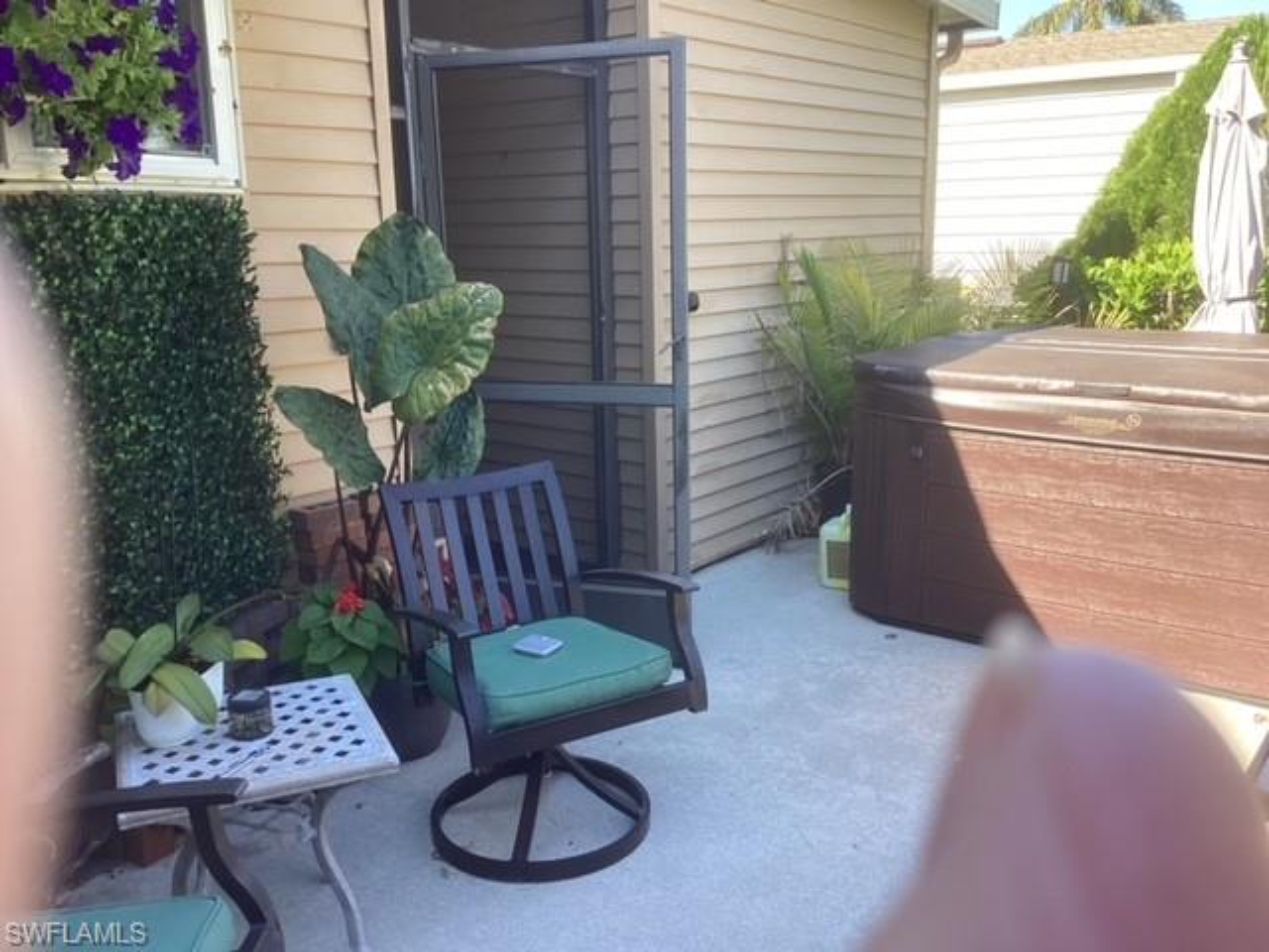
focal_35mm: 31
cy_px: 476
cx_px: 634
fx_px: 1136
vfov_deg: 45.4
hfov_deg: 58.4
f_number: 2.4
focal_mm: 3.3
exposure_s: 1/120
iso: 32
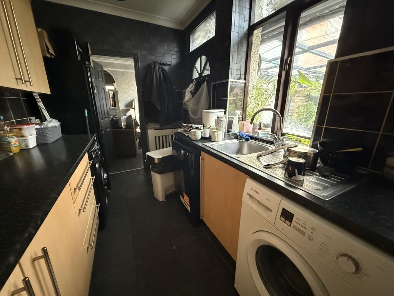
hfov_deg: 102.1
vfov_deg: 85.7
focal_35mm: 14
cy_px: 148
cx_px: 197
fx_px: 159
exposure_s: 1/60
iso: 1250
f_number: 2.2
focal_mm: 2.22
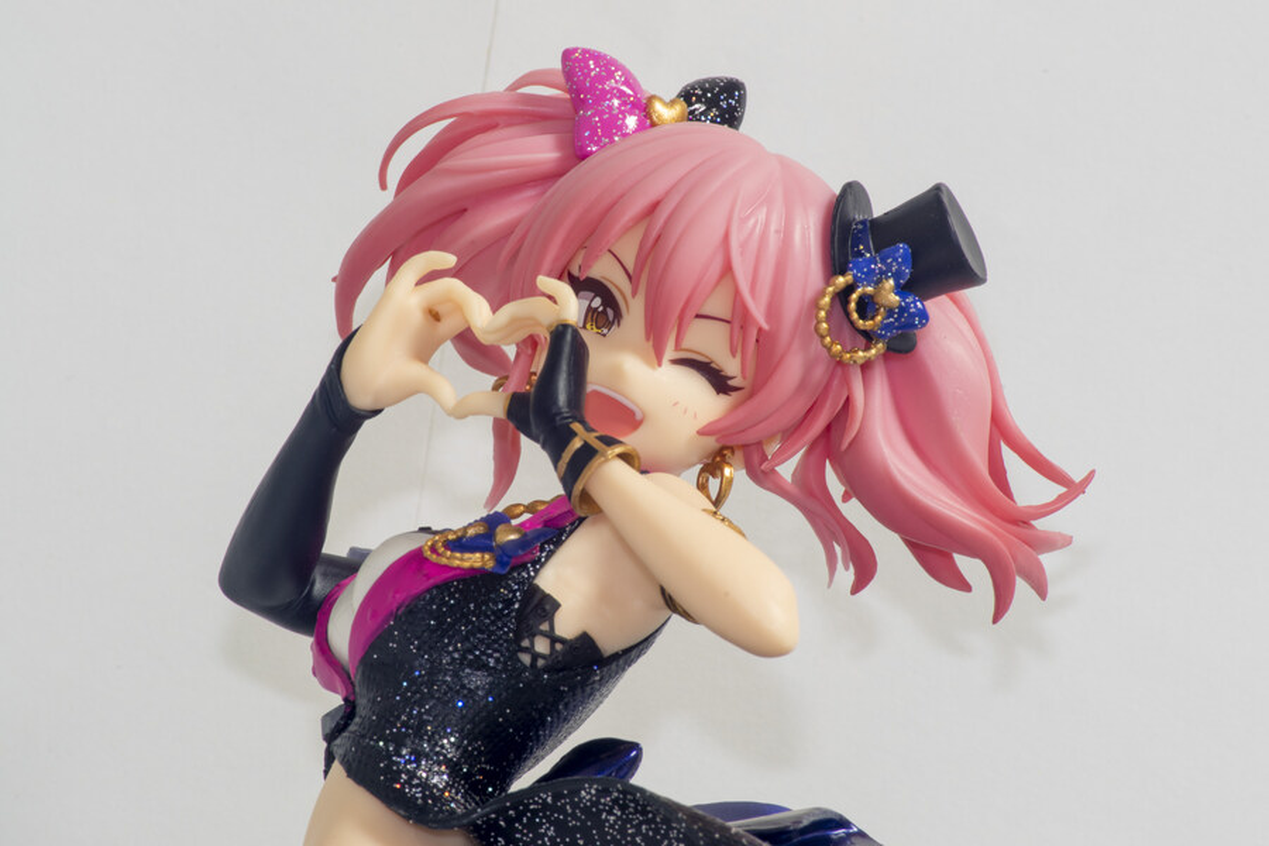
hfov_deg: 16.1
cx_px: 634
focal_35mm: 127
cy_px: 423
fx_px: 4476
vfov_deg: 10.8
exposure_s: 8
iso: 100
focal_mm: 85
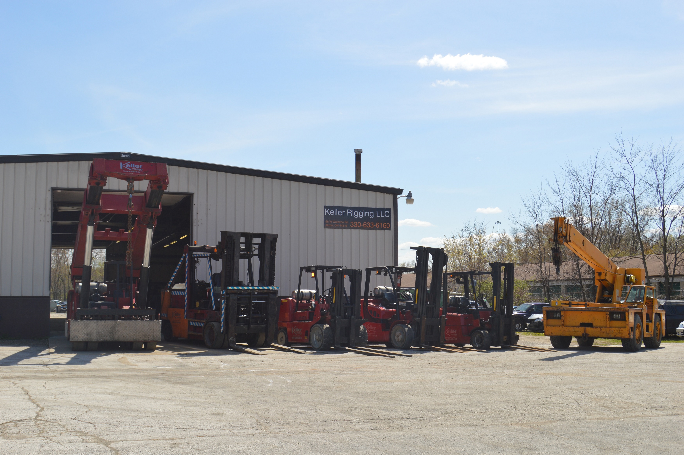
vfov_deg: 31.8
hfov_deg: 46.4
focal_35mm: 42
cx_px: 342
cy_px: 228
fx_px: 797
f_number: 9
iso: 100
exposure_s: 1/200
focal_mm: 28
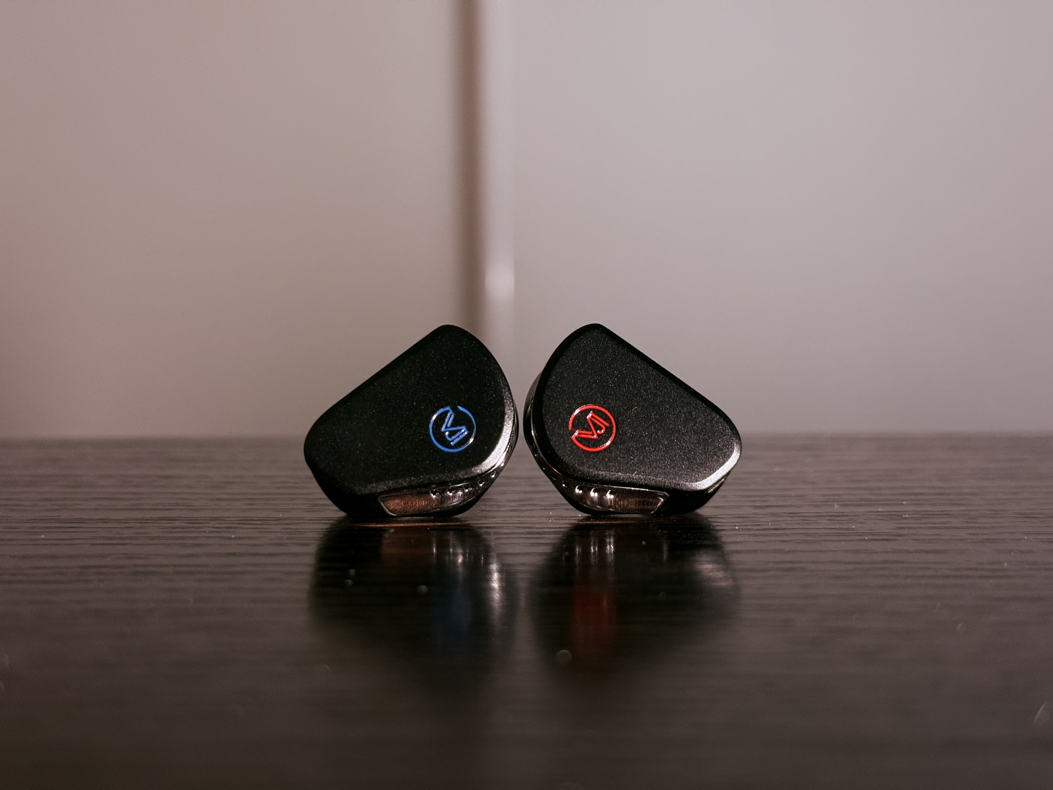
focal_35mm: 48
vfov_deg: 30.3
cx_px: 526
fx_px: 1460
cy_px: 395
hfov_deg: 39.7
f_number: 1.78
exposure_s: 1/45
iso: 250
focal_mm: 6.76
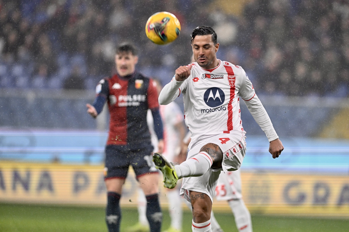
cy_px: 116
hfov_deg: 6.9
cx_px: 174
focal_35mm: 300
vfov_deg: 4.6
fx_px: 2908
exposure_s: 1/2000
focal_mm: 300
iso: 2500
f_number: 2.8
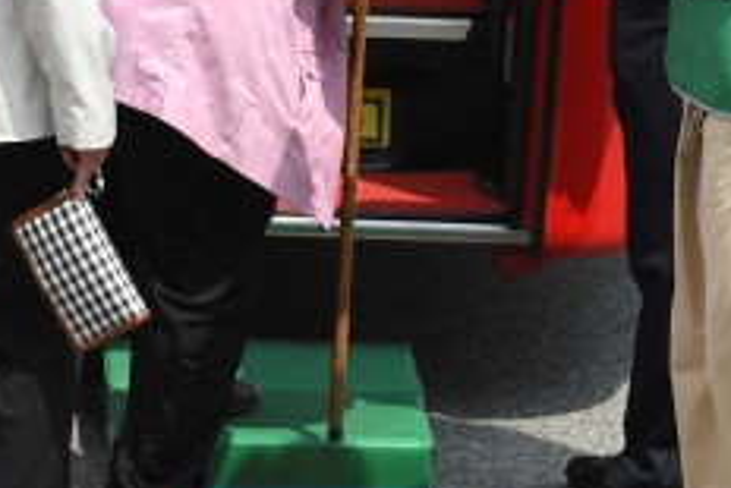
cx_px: 0
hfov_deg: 9.6
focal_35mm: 213
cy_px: -44
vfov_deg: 6.4
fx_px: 4334
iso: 100
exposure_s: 1/250
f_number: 8
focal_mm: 55
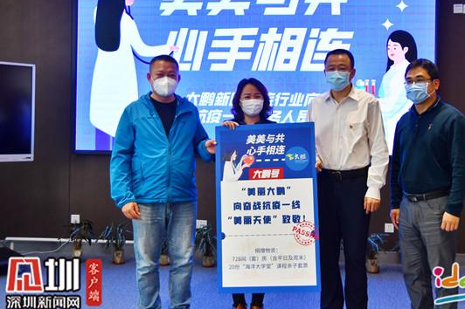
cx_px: 270
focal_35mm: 44
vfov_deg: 30.4
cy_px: 128
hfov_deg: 44.4
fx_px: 568
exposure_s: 1/250
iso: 450
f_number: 2.8
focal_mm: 24
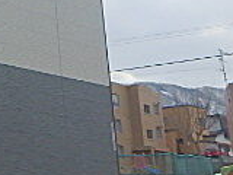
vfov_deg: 17.5
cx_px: -182
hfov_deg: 18.4
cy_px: 54
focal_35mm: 84
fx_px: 565
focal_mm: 3.7
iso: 125
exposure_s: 1/800
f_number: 6
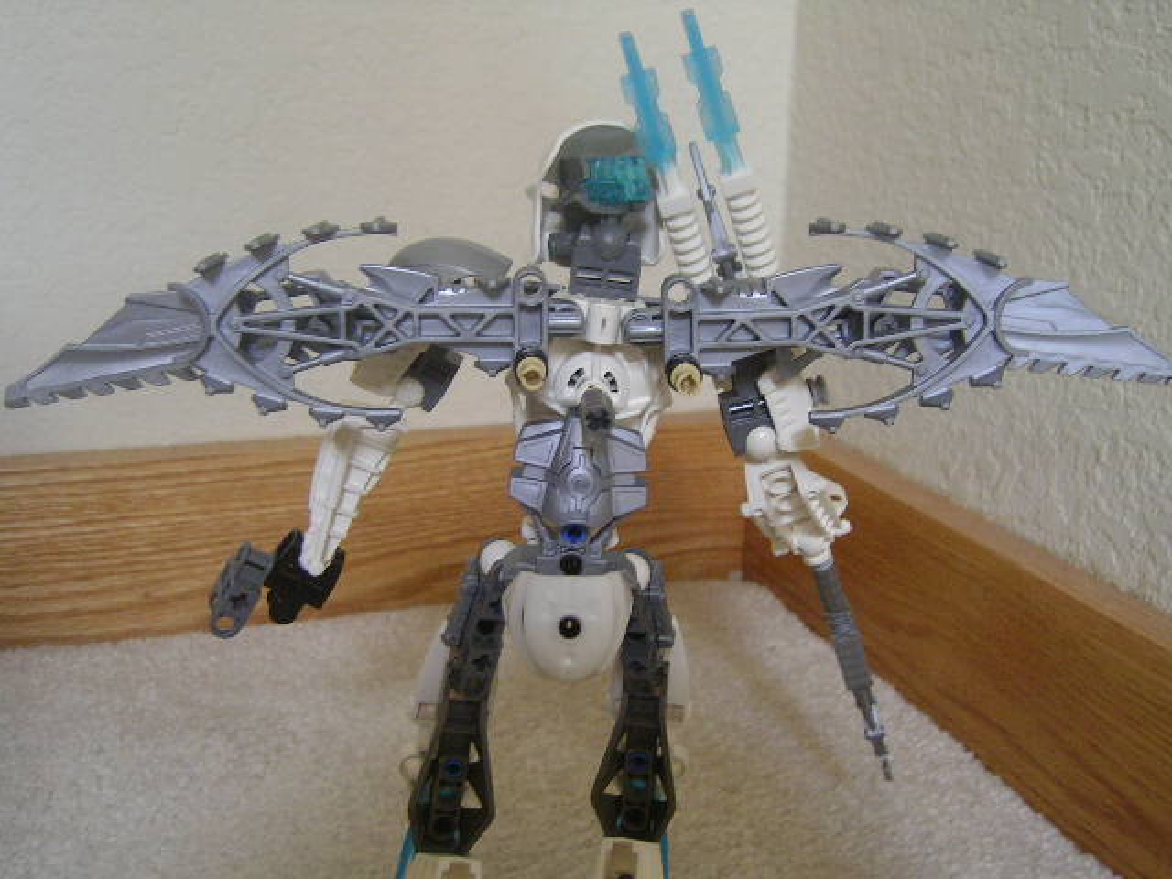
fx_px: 1219
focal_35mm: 36
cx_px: 586
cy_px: 440
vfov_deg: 39.7
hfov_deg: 51.4
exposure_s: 1/20
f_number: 2.8
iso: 100
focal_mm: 5.6
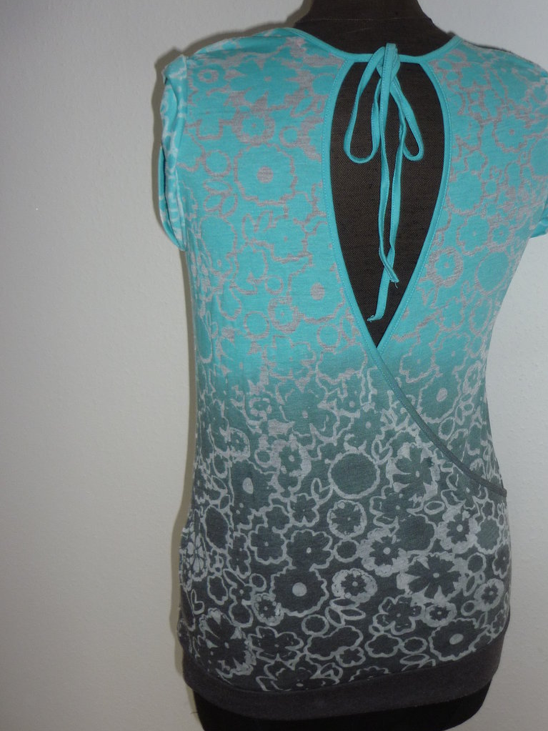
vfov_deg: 43.8
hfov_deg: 33.4
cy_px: 333
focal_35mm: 43
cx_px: 352
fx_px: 908
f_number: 2.8
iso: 100
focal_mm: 5.5
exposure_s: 1/60
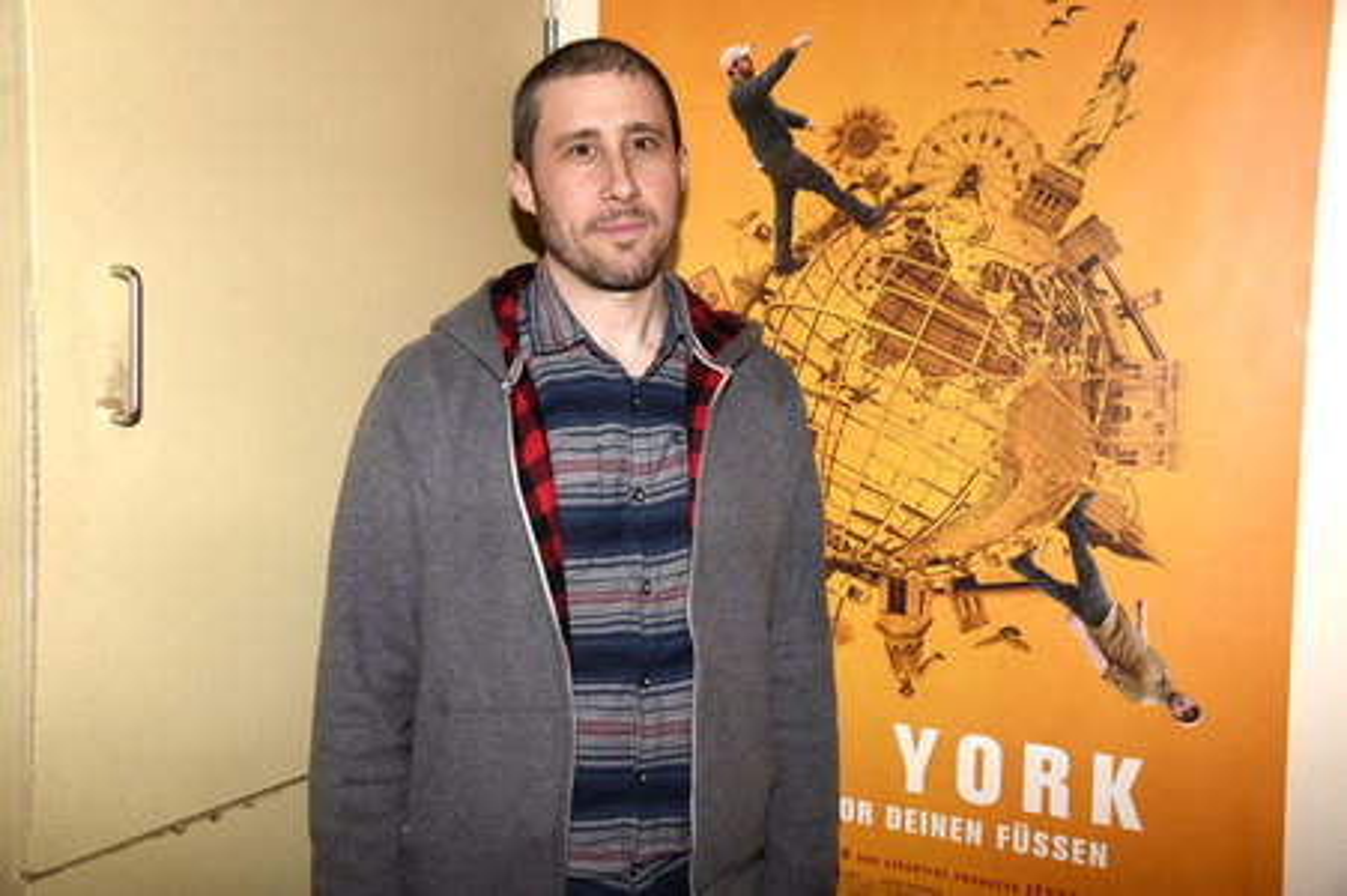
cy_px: 448
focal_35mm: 40
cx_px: 674
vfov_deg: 33.4
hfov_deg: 48.5
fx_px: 1496
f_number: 6.3
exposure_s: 1/50
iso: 800
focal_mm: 40
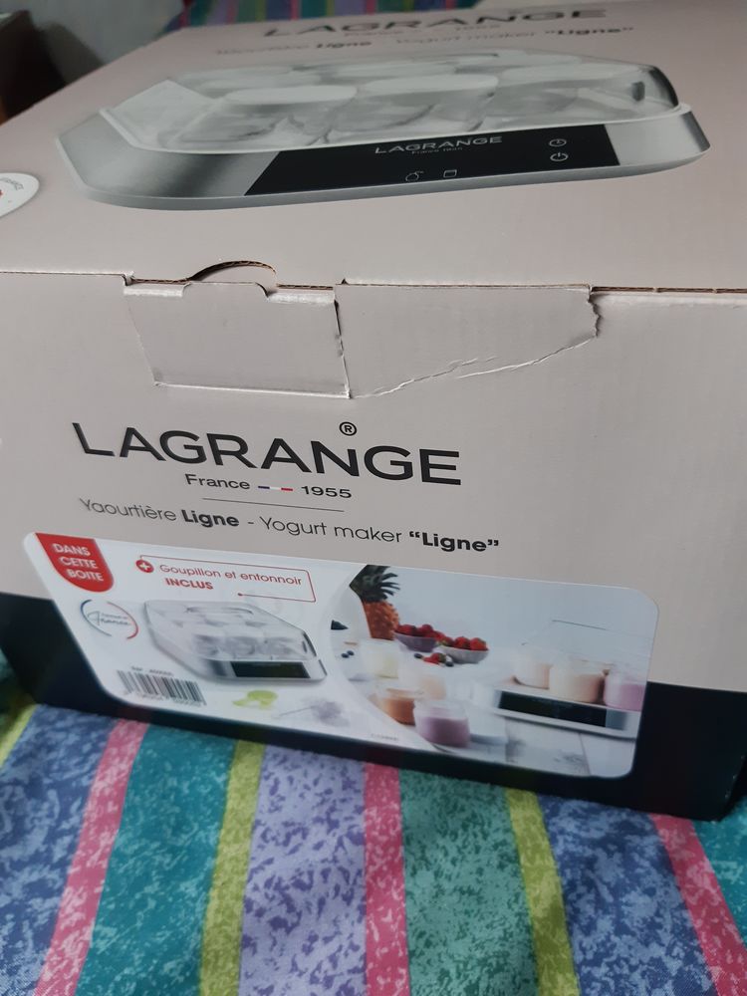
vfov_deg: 67.3
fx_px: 748
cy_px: 498
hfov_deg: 53.1
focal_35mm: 26
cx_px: 374
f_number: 1.7
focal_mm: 3.92
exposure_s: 1/60
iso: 160
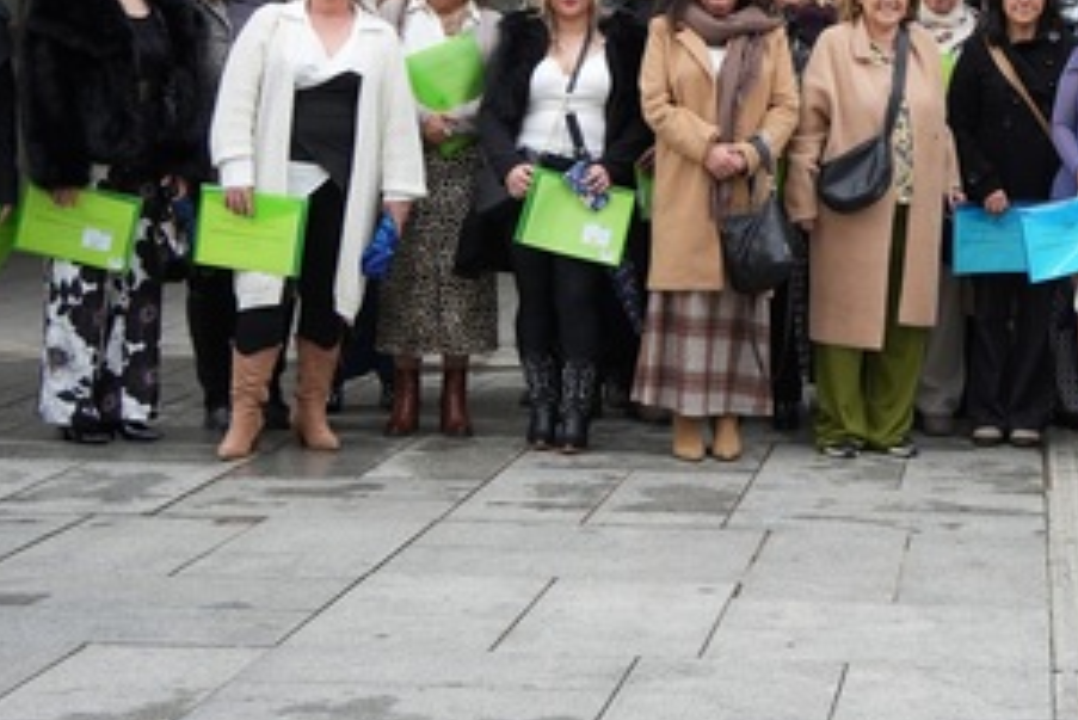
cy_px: 66
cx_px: 1185
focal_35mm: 93
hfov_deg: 20.8
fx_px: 2786
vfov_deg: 14.6
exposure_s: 1/160
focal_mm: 35
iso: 250
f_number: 4
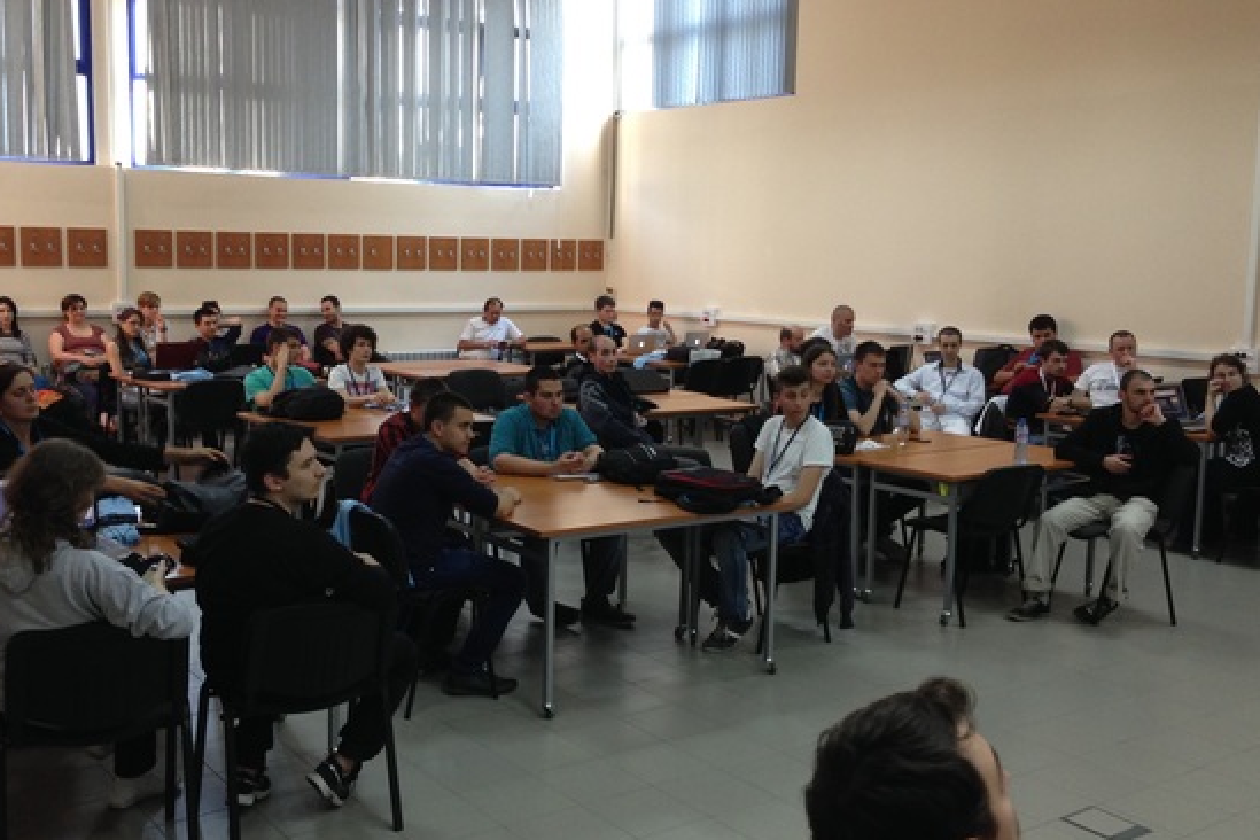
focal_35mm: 40
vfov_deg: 33.4
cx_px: 562
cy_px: 404
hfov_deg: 48.4
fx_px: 1400
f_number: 2.4
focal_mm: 4.12
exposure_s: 1/20
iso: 100
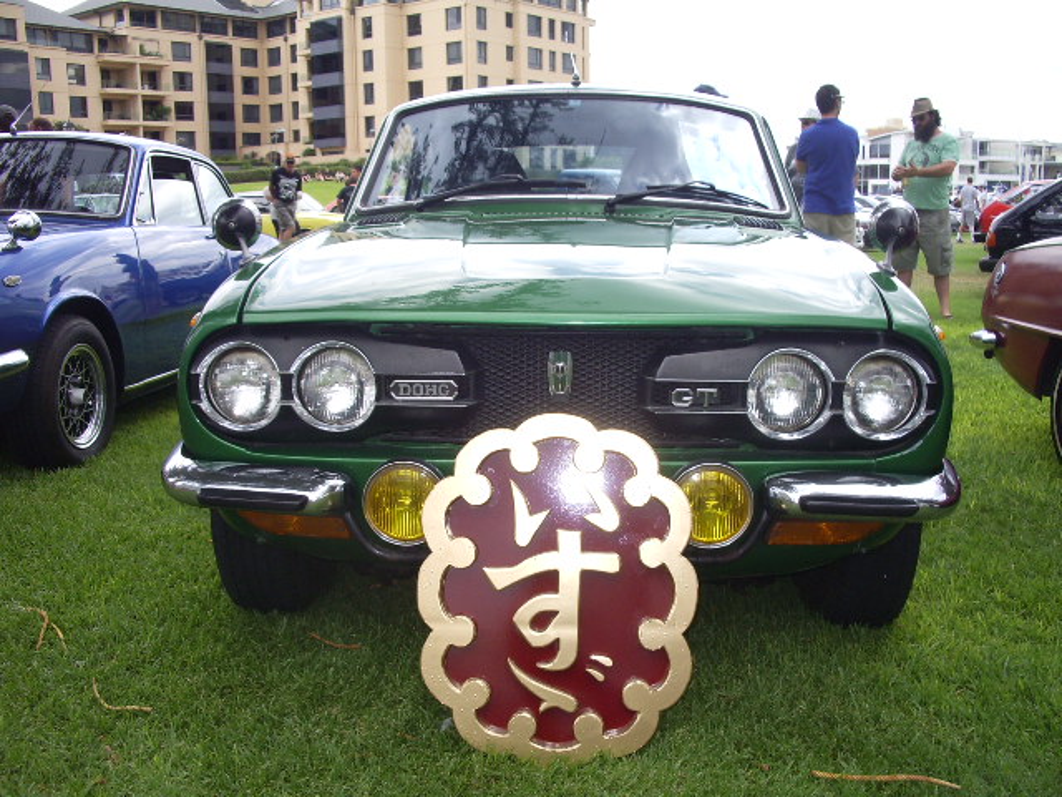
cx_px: 531
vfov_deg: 40.7
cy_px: 398
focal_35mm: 35
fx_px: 1074
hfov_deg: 52.6
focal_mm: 5.8
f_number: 4.3
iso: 80
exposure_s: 1/125
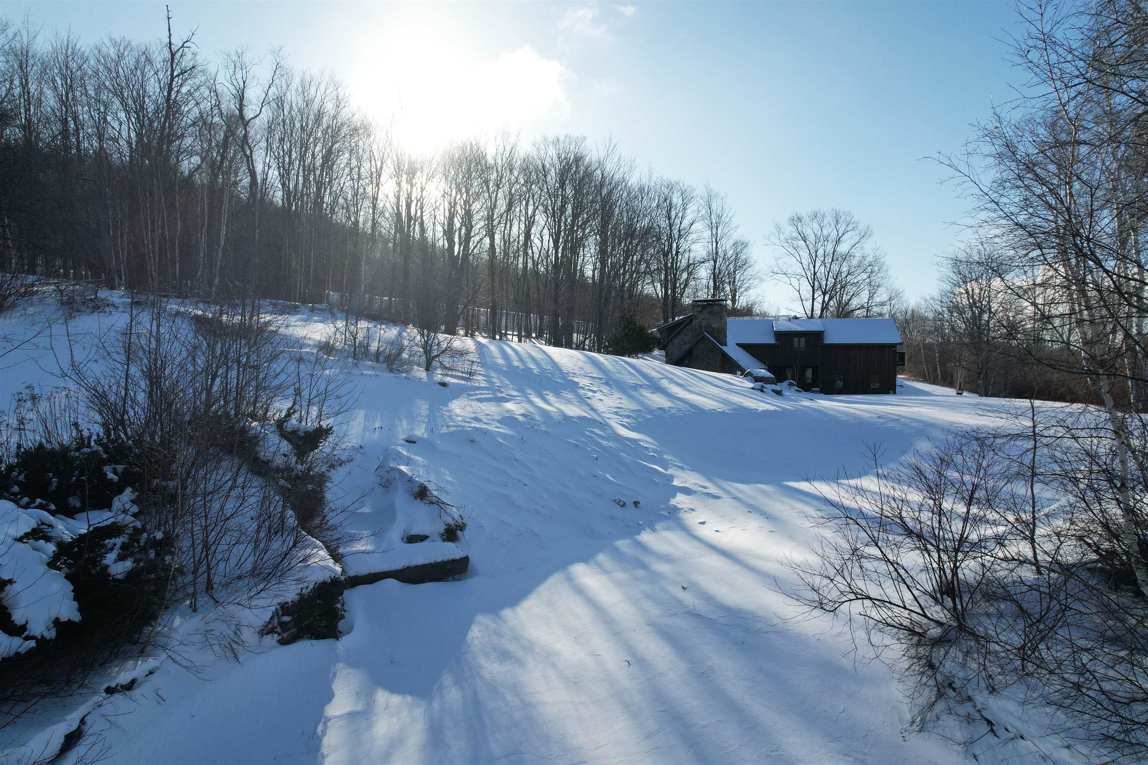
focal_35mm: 22
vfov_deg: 57.2
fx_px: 702
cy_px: 382
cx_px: 574
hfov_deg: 78.6
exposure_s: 1/2500
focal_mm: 8.38
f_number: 2.8
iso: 200
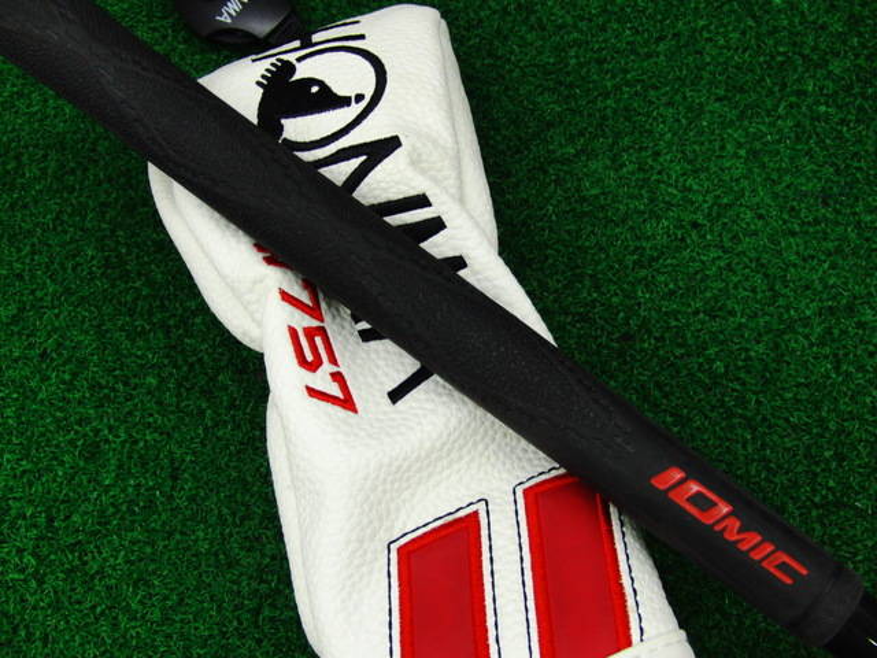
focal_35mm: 37
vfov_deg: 38.7
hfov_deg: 50.1
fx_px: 937
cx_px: 438
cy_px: 329
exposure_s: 1/80
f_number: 3.6
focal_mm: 6.42
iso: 320
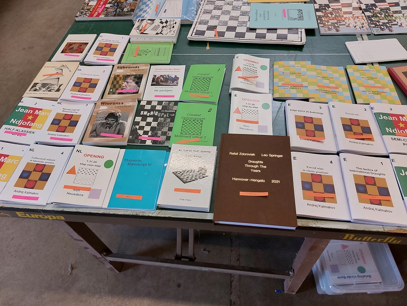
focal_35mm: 24
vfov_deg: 56.8
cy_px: 153
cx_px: 204
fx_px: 282
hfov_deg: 71.6
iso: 80
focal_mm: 5.23
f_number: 1.8
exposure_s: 1/50
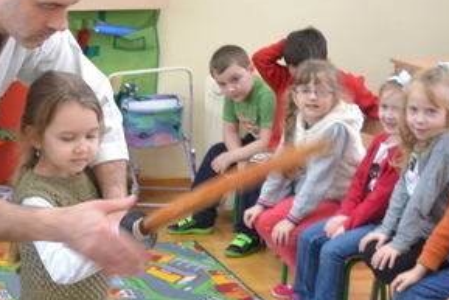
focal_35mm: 89
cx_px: 36
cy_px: 210
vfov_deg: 15.3
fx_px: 1111
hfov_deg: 22.3
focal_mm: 26
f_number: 5
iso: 400
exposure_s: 1/30
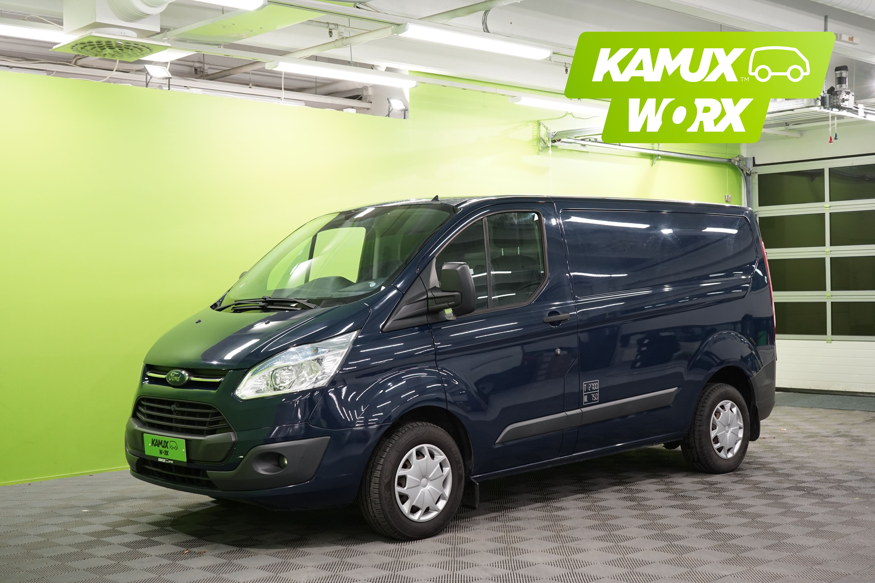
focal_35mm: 45
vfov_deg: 29.9
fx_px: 1094
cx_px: 438
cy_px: 292
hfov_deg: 43.6
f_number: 5.6
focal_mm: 45
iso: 800
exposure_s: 1/40
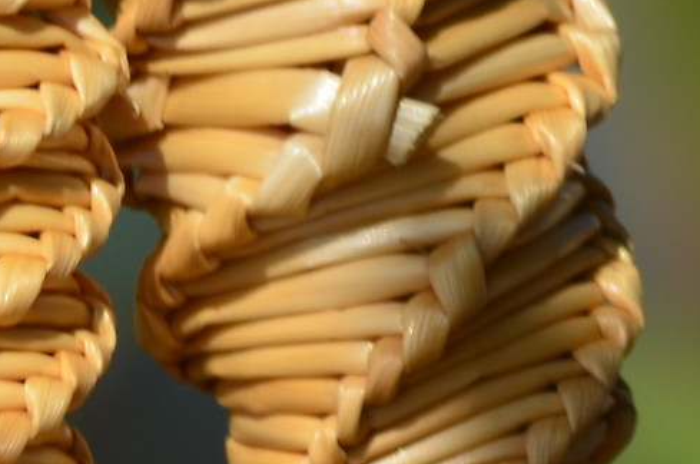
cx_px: -487
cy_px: 811
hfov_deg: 1.4
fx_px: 28585
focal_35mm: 1473
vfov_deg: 0.9
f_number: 11
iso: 125
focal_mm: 200
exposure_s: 1/125
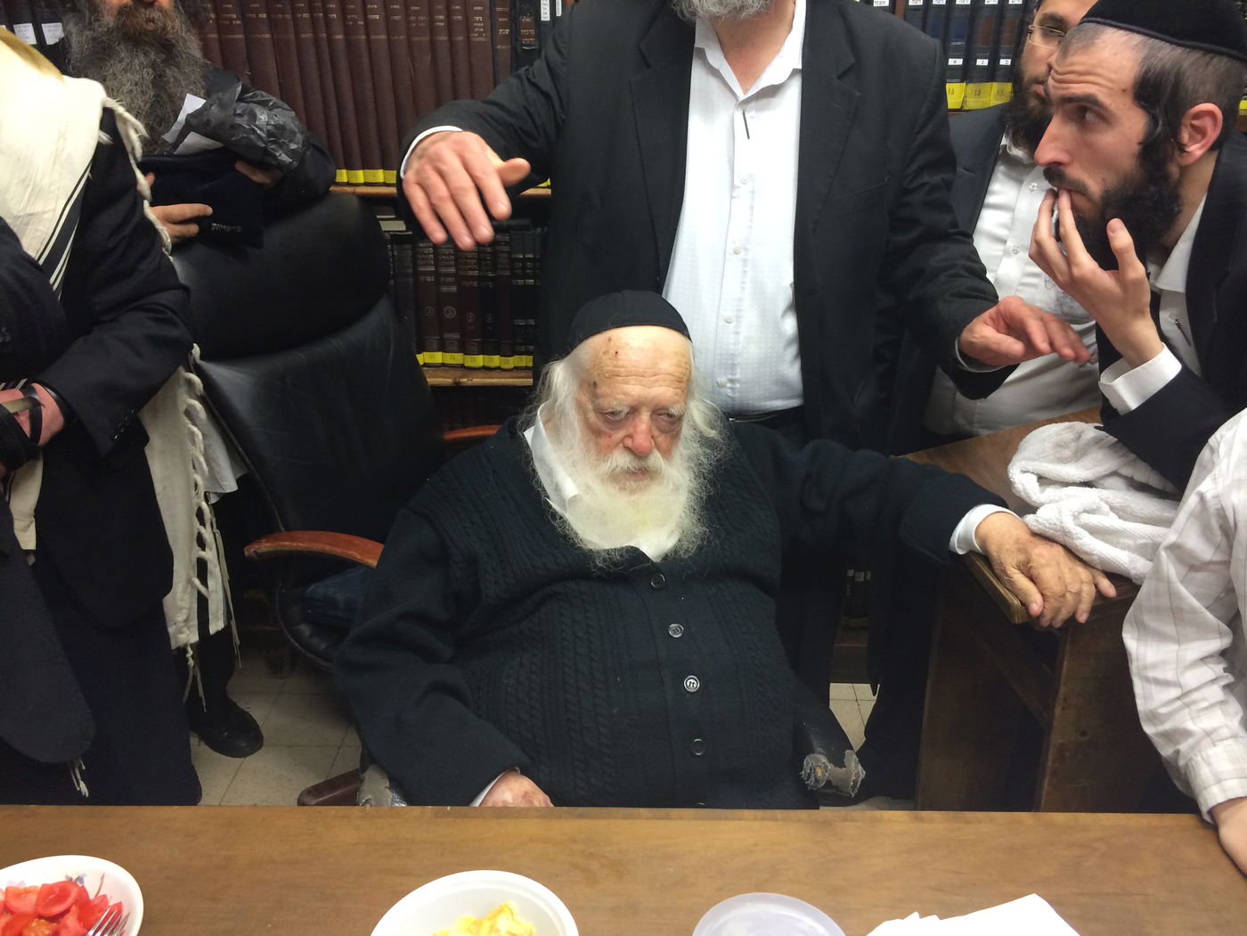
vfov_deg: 46.8
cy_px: 468
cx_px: 624
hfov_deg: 60.0
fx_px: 1081
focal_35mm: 30
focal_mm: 4.12
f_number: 2.2
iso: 50
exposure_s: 1/30
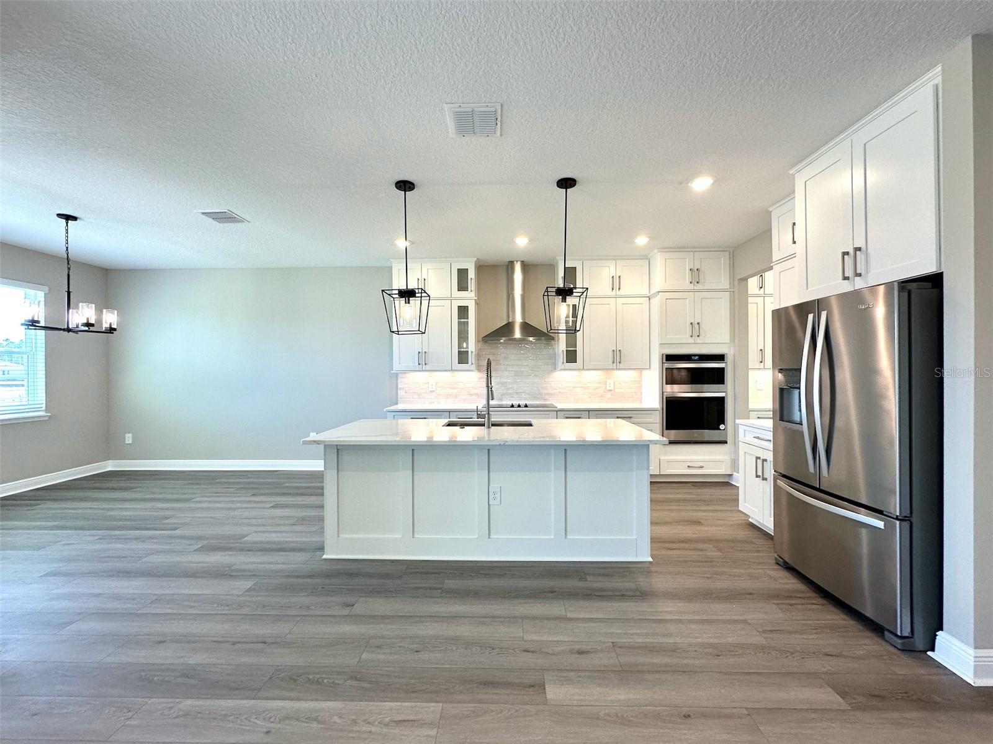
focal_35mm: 14
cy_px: 372
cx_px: 496
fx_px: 402
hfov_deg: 102.1
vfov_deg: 85.7
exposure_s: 1/120
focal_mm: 2.22
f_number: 2.2
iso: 100
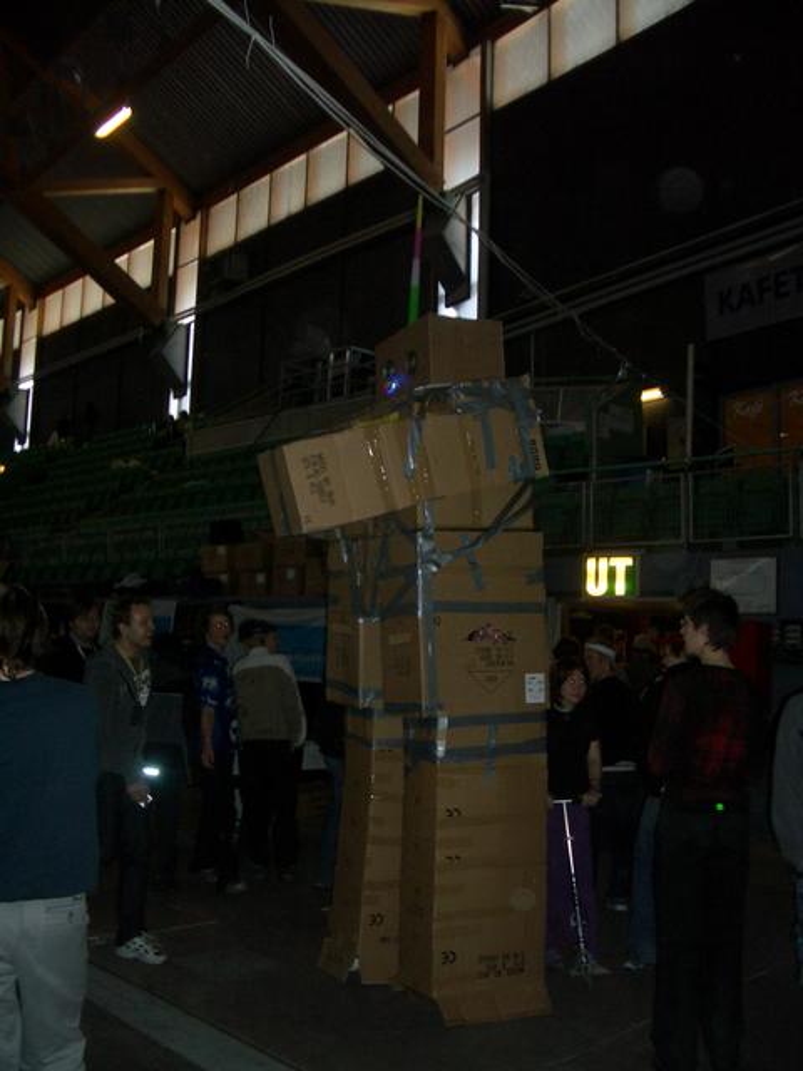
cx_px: 402
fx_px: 1083
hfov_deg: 40.7
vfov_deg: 52.6
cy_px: 536
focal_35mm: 35
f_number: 2.6
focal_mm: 5.8
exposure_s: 1/60
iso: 100
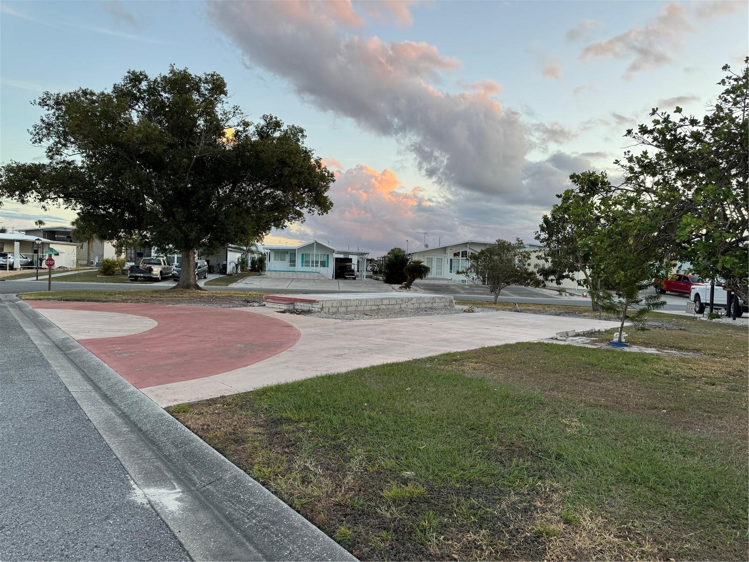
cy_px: 281
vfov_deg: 56.8
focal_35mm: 24
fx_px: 519
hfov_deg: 71.6
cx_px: 374
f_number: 1.78
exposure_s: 1/126
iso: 50
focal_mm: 6.76
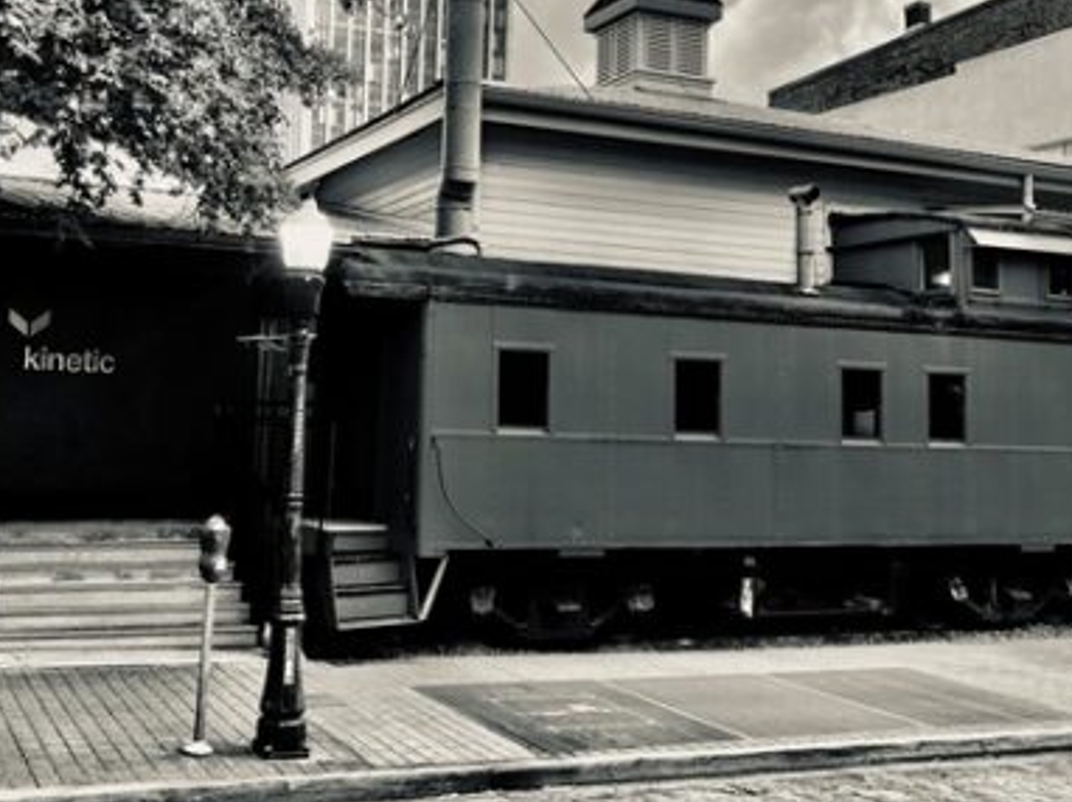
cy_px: 289
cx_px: 404
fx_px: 1362
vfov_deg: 32.6
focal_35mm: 44
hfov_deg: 42.7
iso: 64
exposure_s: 1/121
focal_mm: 3.99
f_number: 1.8
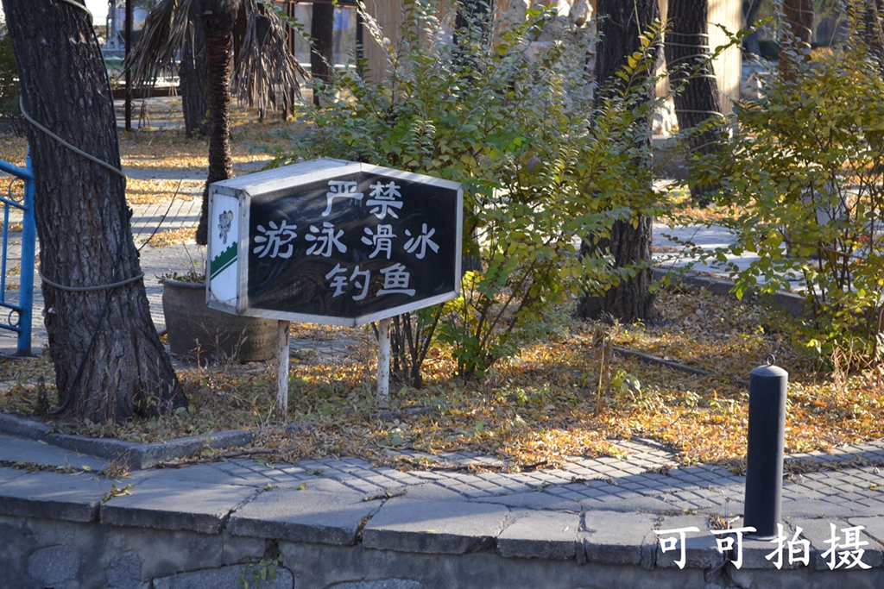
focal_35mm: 82
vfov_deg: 16.6
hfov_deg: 24.6
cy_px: 294
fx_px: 2026
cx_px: 442
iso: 200
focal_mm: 55
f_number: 5.6
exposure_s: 1/80
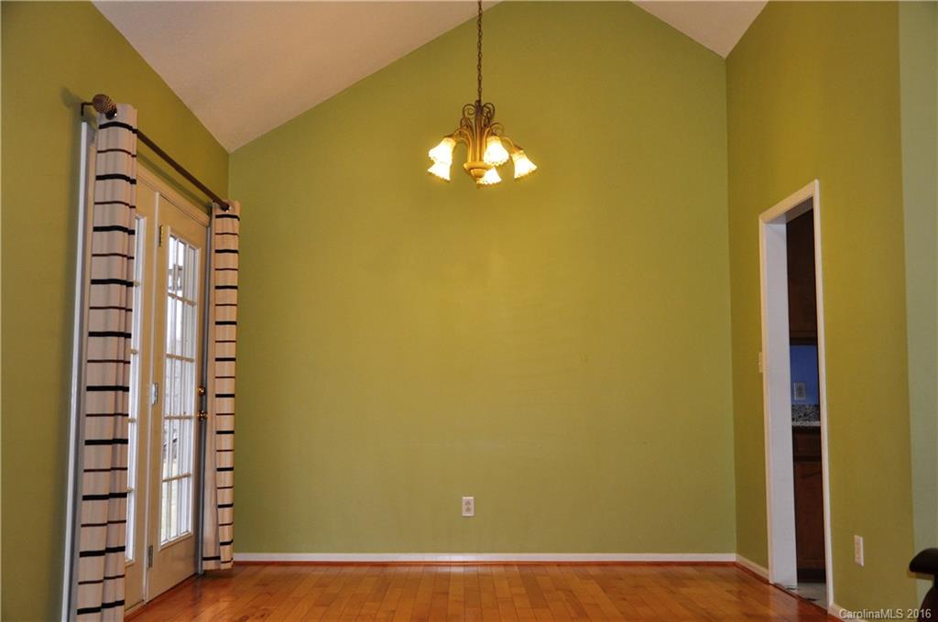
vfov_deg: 35.4
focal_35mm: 38
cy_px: 311
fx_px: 975
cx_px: 469
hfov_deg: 51.4
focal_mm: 25
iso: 400
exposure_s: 1/125
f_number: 4
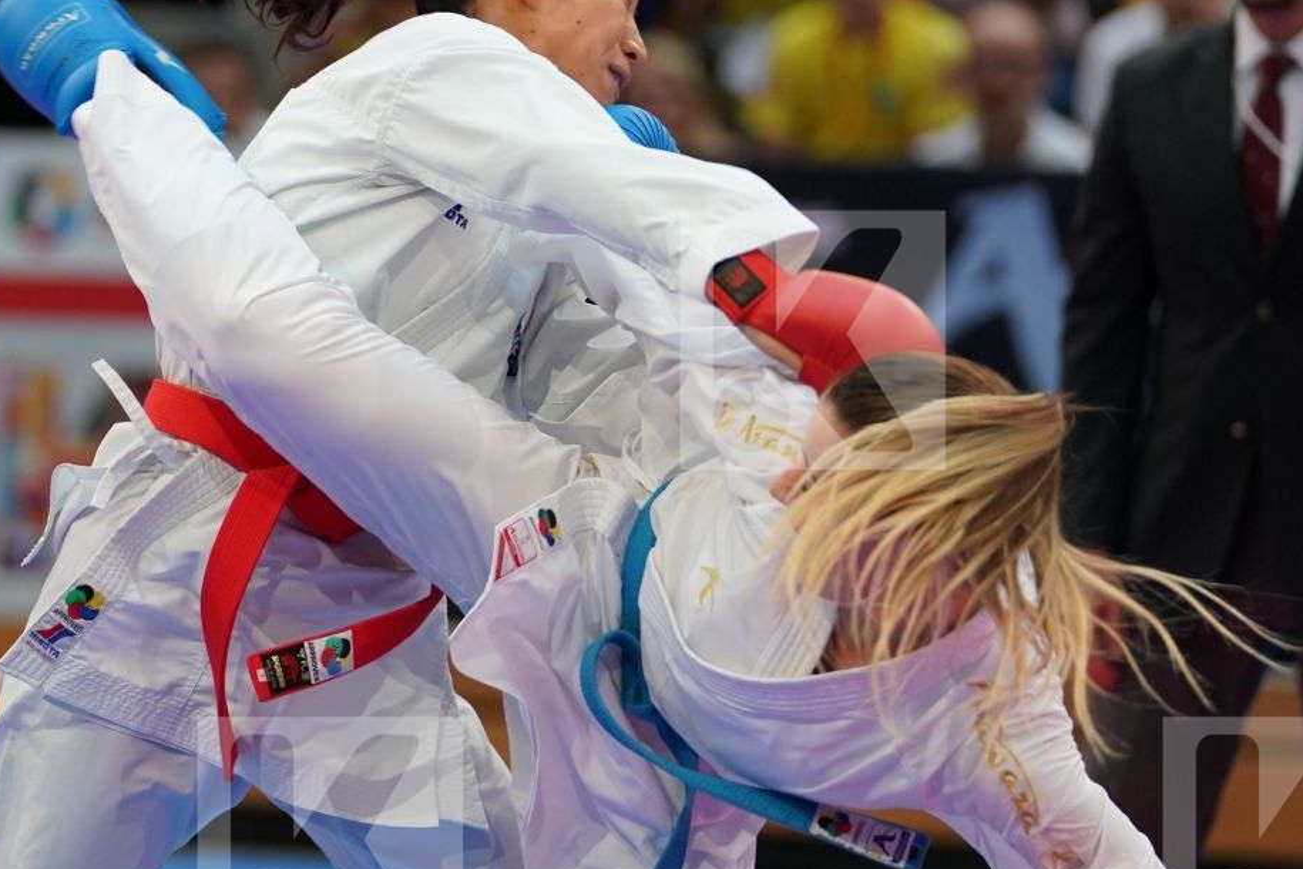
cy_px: 340
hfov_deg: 6.9
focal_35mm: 297
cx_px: 330
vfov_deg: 4.6
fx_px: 10749
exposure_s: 1/1000
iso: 1600
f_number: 2.8
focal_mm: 151
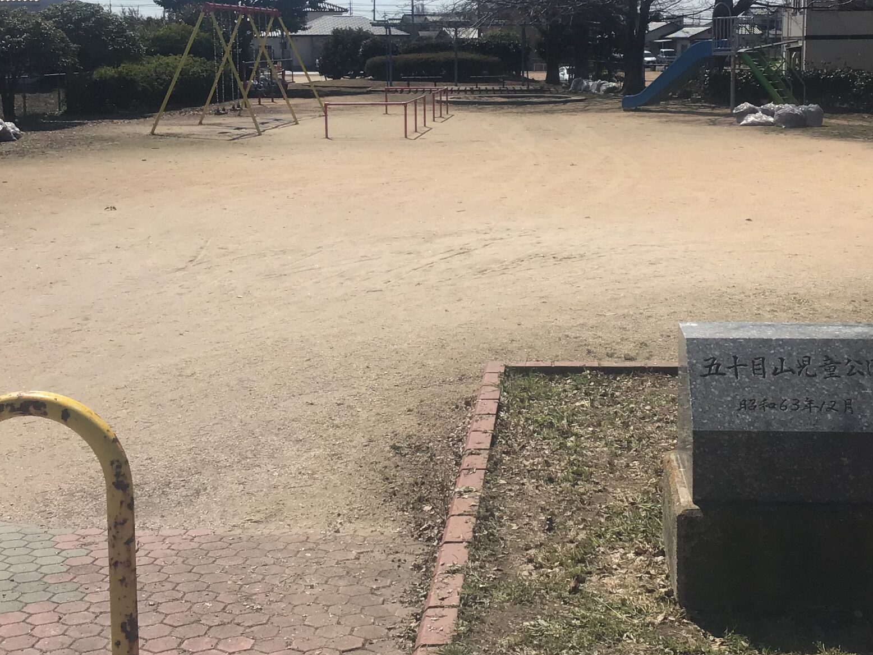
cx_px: 516
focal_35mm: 51
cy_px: 178
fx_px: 1286
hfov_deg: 37.4
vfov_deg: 28.2
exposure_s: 1/2551
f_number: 2.4
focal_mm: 3.3
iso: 25
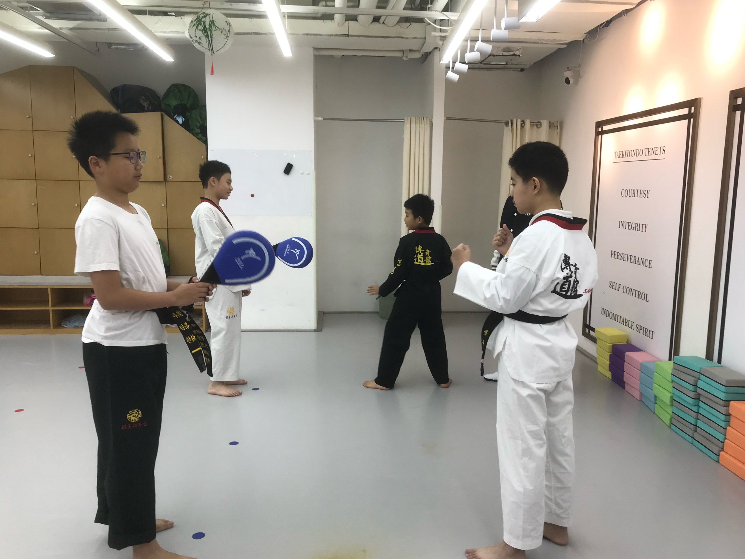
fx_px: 624
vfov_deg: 48.2
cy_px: 285
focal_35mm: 29
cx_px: 383
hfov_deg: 61.6
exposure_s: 1/50
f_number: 1.8
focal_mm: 3.99
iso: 25
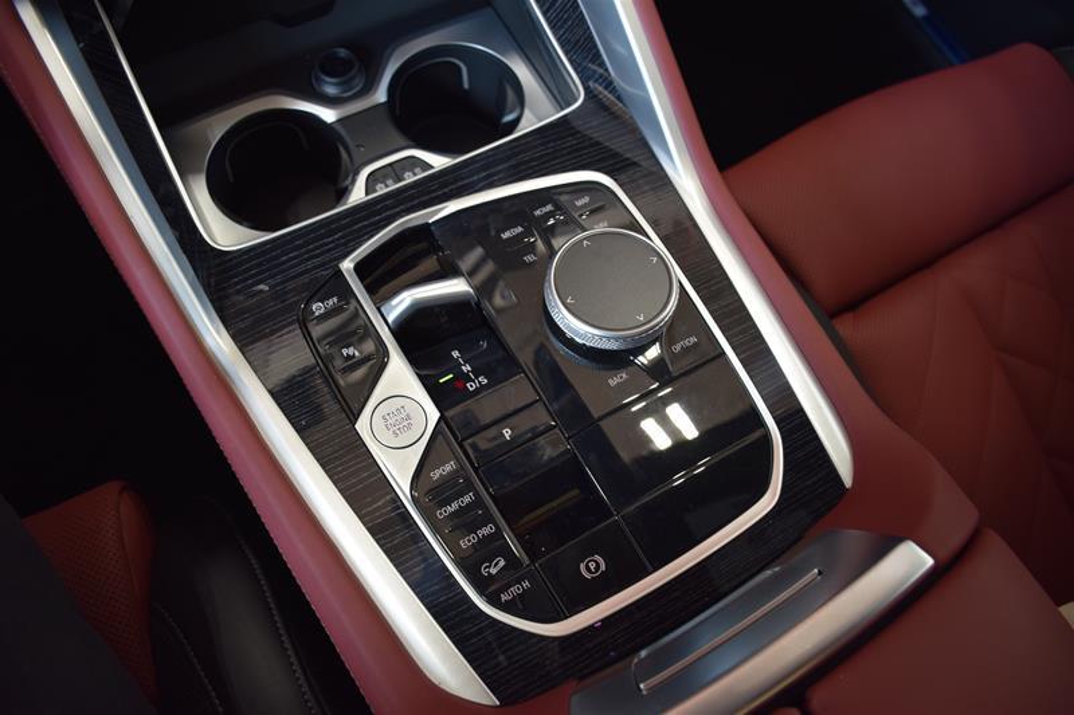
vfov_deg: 47.9
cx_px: 537
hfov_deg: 67.4
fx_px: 805
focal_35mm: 27
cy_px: 358
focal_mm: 18
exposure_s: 1/60
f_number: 4
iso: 500
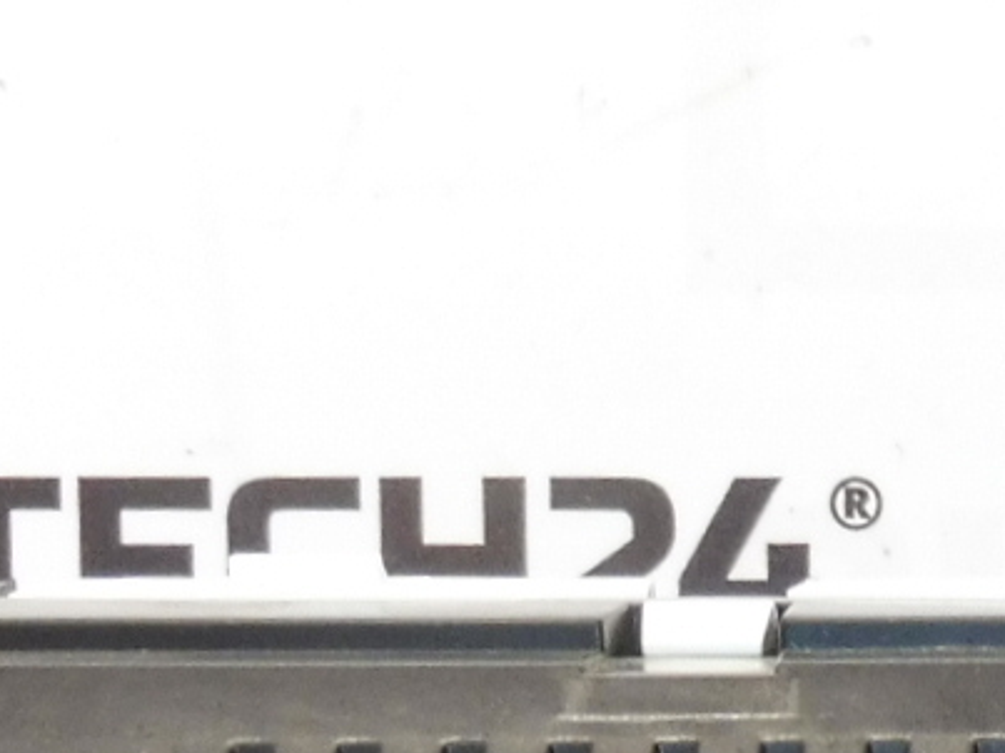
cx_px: 1180
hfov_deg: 15.6
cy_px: 1204
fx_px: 3541
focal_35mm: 122
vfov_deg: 11.5
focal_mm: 4.3
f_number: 3.5
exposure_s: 1/60
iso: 200
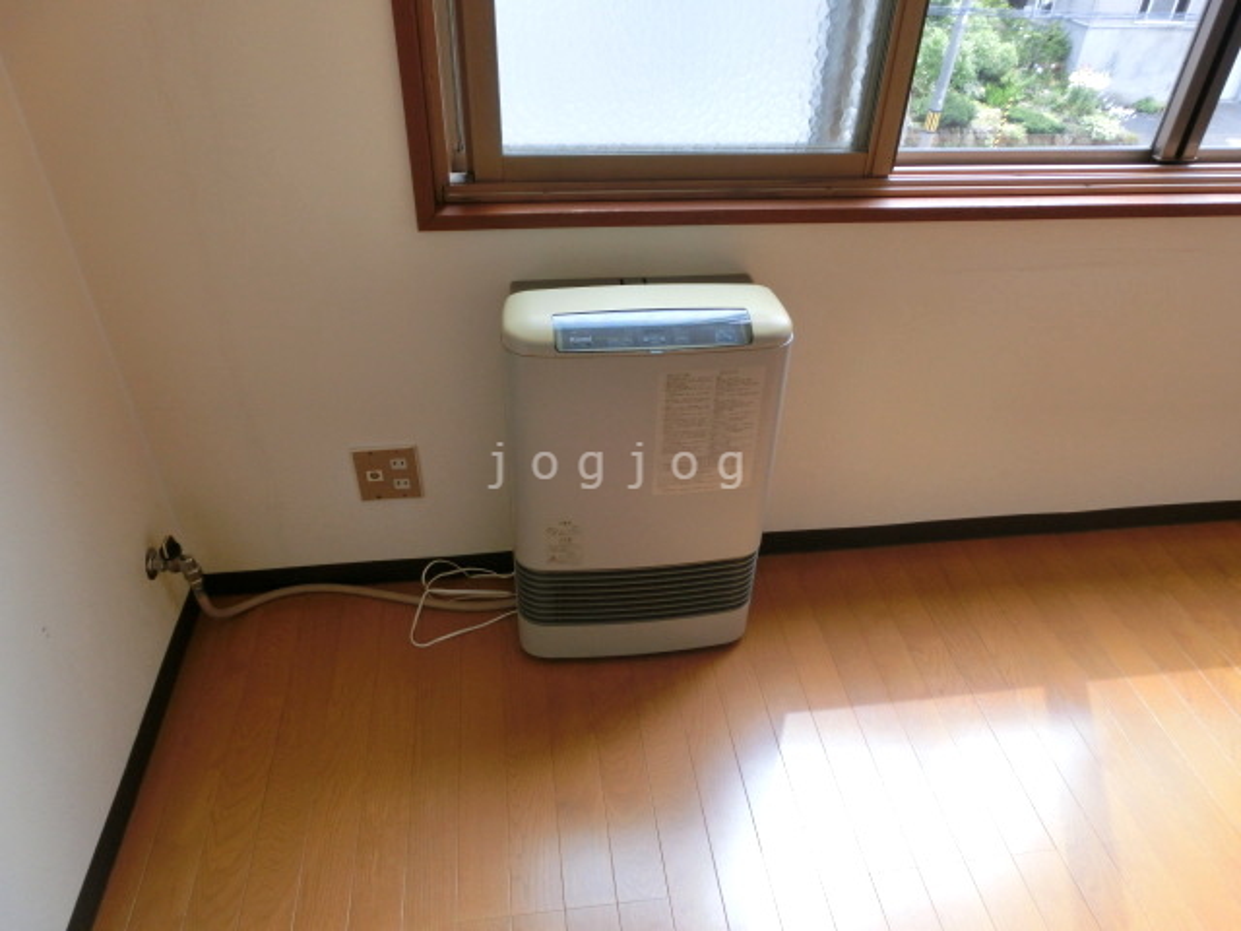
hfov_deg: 71.6
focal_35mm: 24
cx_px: 620
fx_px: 860
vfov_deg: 56.8
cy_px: 466
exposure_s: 1/200
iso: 80
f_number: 3
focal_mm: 4.24
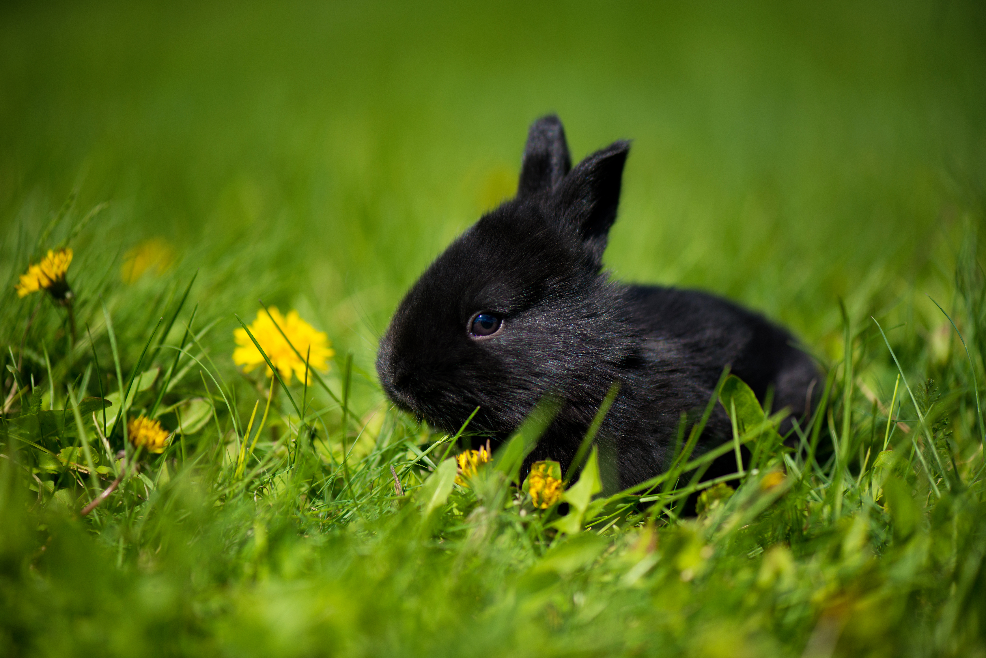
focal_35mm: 105
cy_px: 329
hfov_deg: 19.5
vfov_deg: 13.1
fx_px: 2877
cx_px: 493
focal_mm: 105
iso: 200
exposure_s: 1/3200
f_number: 3
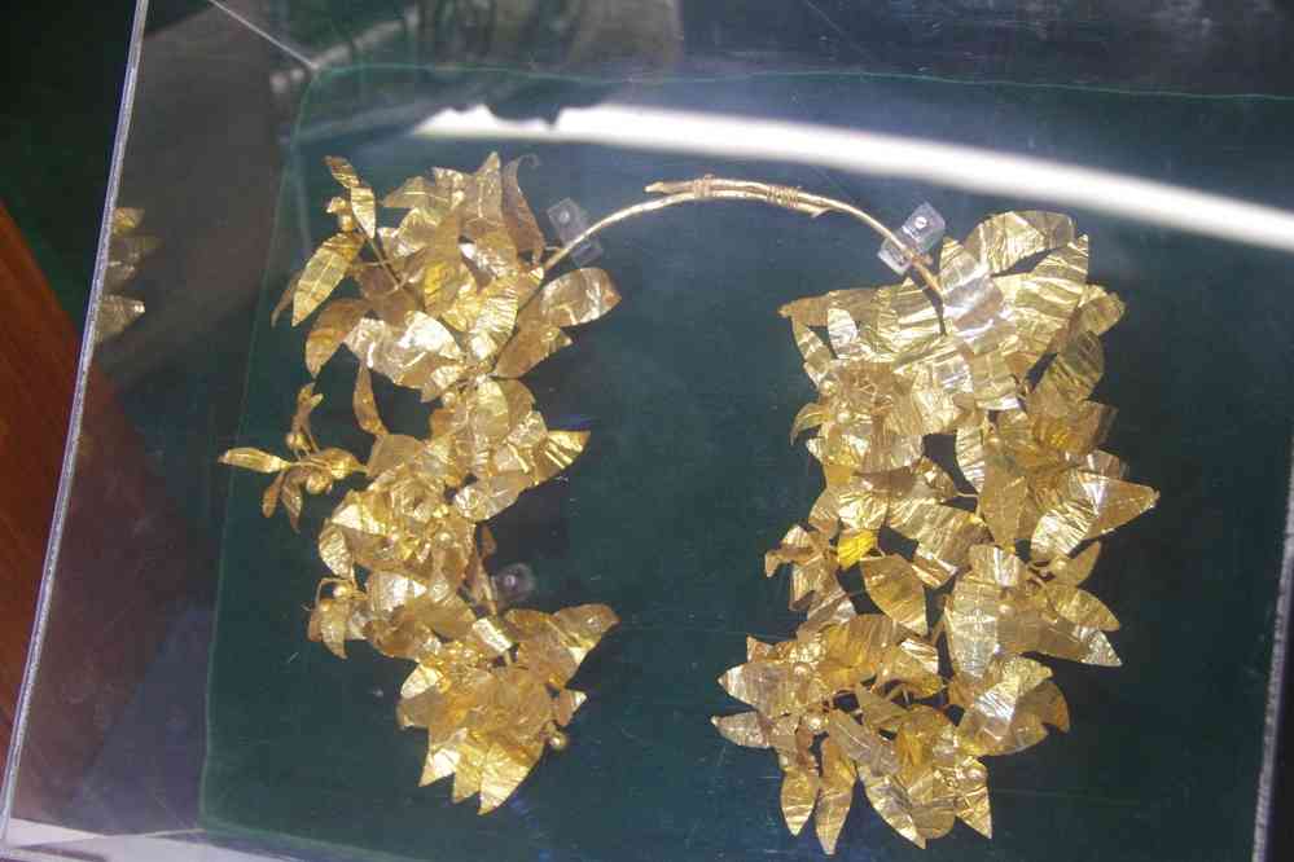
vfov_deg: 23.3
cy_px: 431
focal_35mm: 58
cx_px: 647
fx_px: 2092
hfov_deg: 34.4
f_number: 4.5
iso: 3200
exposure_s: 1/40
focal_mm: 38.8
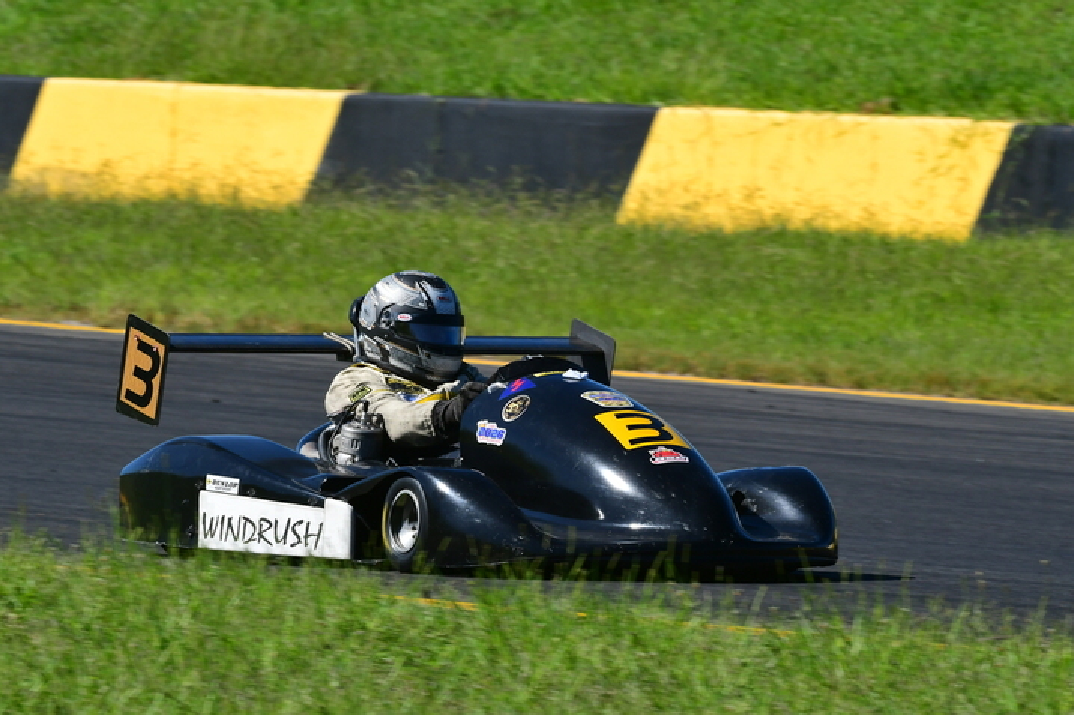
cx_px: 527
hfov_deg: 4.2
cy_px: 318
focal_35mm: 487
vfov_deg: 2.8
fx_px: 14521
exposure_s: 1/640
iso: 500
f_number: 13
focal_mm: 290
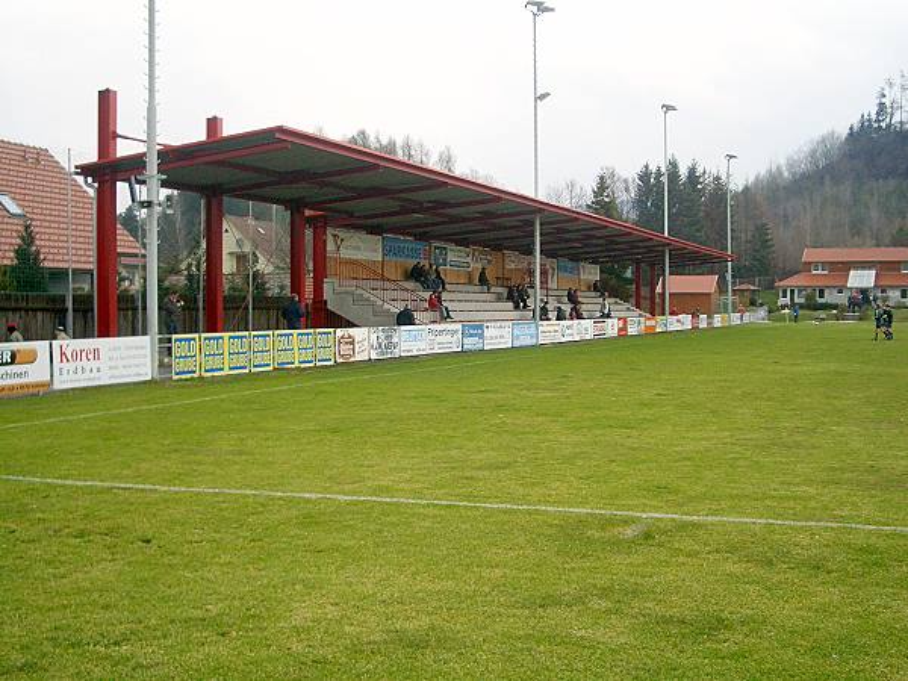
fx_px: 1075
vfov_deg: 35.1
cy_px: 340
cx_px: 454
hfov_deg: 45.8
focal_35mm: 41
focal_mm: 6.8
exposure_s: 1/400
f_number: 2.8
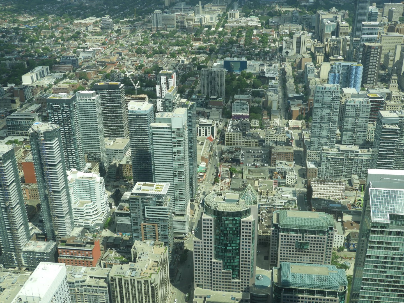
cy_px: 152
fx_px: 467
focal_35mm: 40
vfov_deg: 36.0
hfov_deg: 46.8
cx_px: 202
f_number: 3.8
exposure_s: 1/200
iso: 100
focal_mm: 7.2
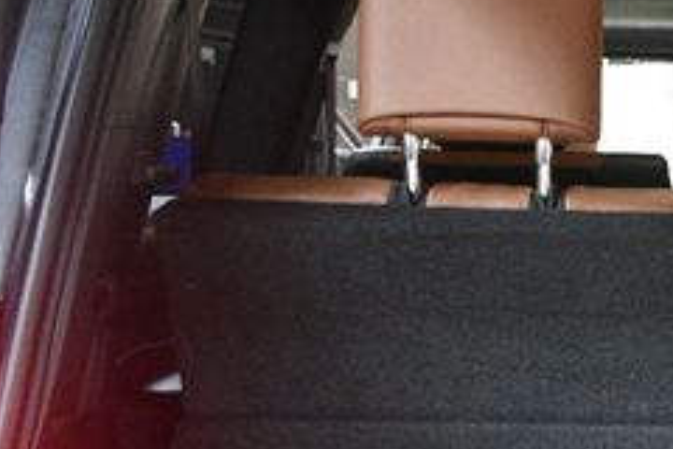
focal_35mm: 72
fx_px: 1346
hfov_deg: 25.3
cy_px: 396
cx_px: 808
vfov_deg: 18.6
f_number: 3.5
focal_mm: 18
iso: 4500
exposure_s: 1/60
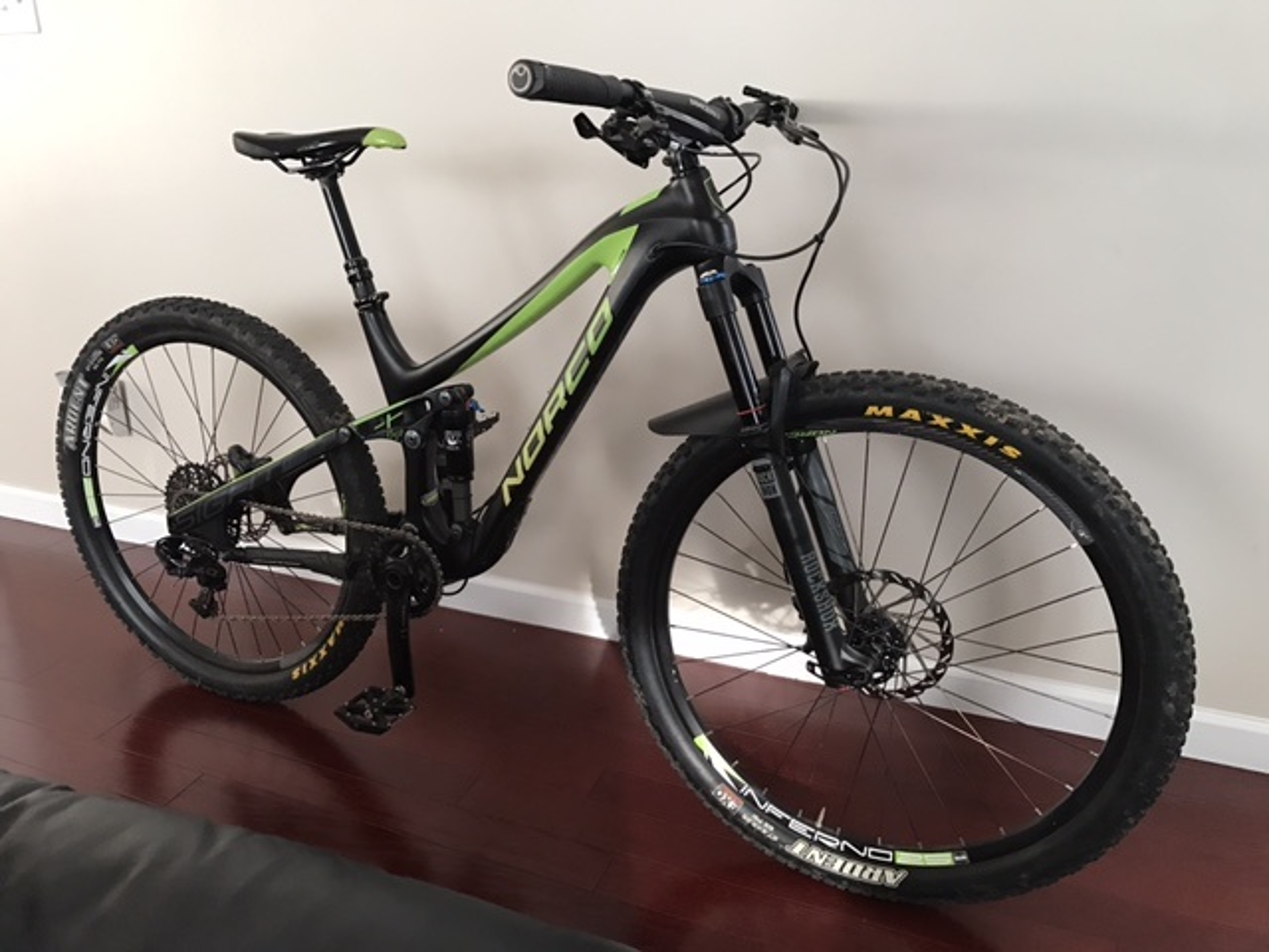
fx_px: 1026
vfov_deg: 49.7
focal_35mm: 28
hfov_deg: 63.4
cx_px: 634
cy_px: 476
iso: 50
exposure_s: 1/15
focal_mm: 3.99
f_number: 1.8
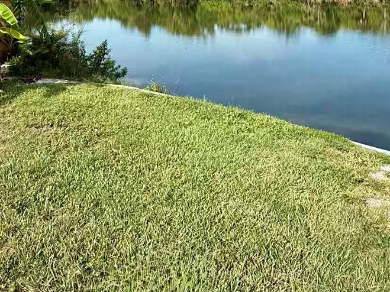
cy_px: 1
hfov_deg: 53.9
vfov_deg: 37.4
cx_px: 181
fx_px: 383
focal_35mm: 34
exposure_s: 1/1698
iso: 50
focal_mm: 2.22
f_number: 2.2
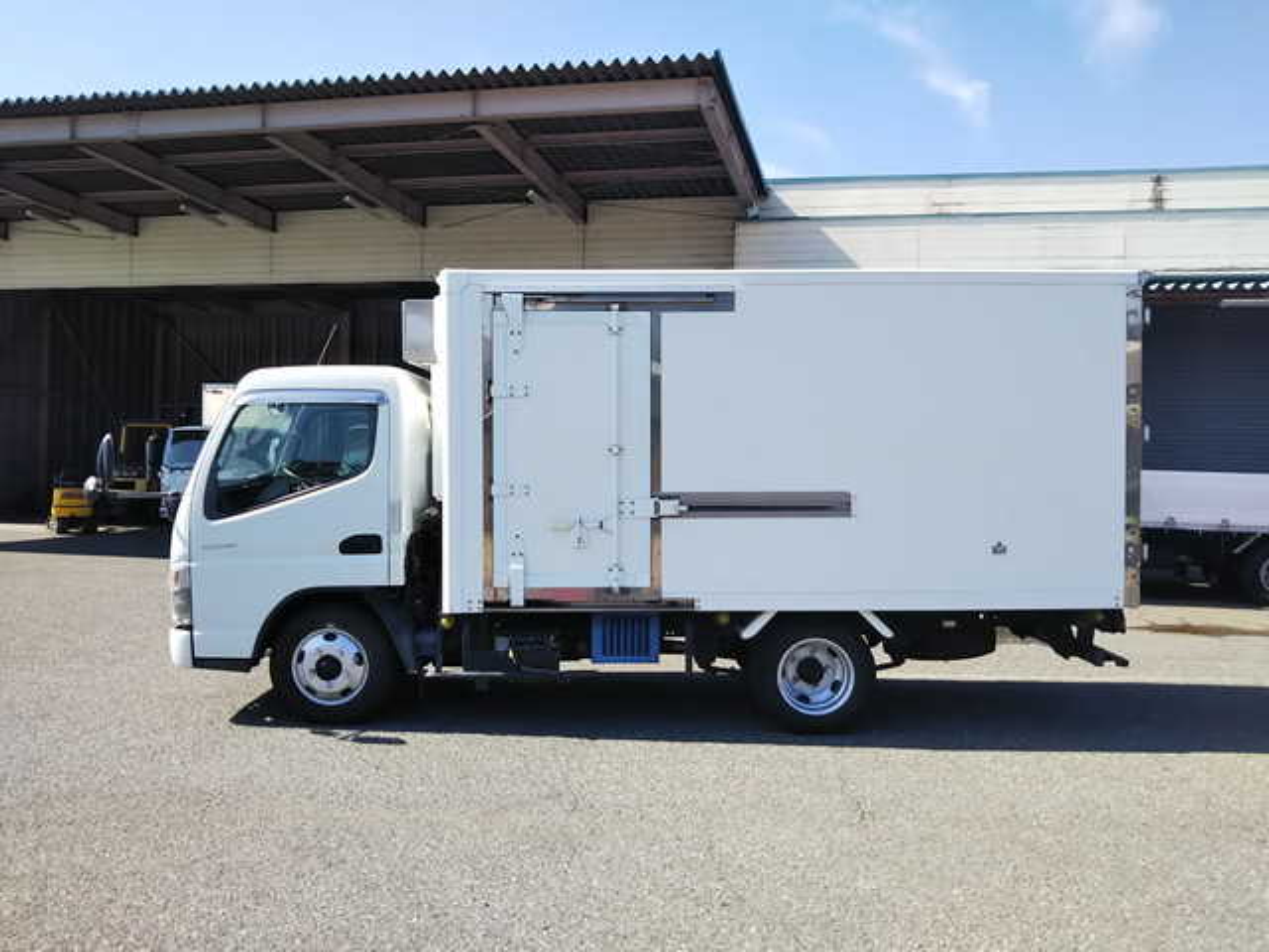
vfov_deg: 46.8
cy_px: 476
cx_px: 634
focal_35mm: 30
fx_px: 1100
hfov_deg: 60.0
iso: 20
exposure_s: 1/557
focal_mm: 4
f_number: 2.2
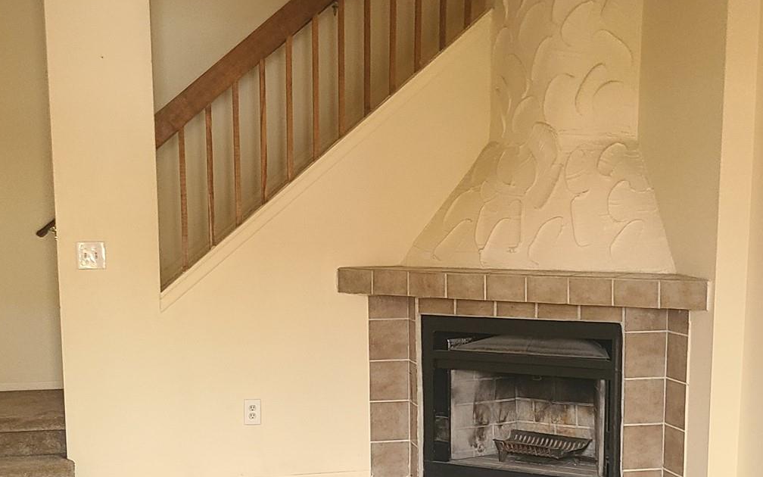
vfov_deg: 22.7
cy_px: 405
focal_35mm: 56
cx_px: 442
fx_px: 1164
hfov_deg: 36.2
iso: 250
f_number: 1.8
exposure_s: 1/60
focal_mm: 5.4
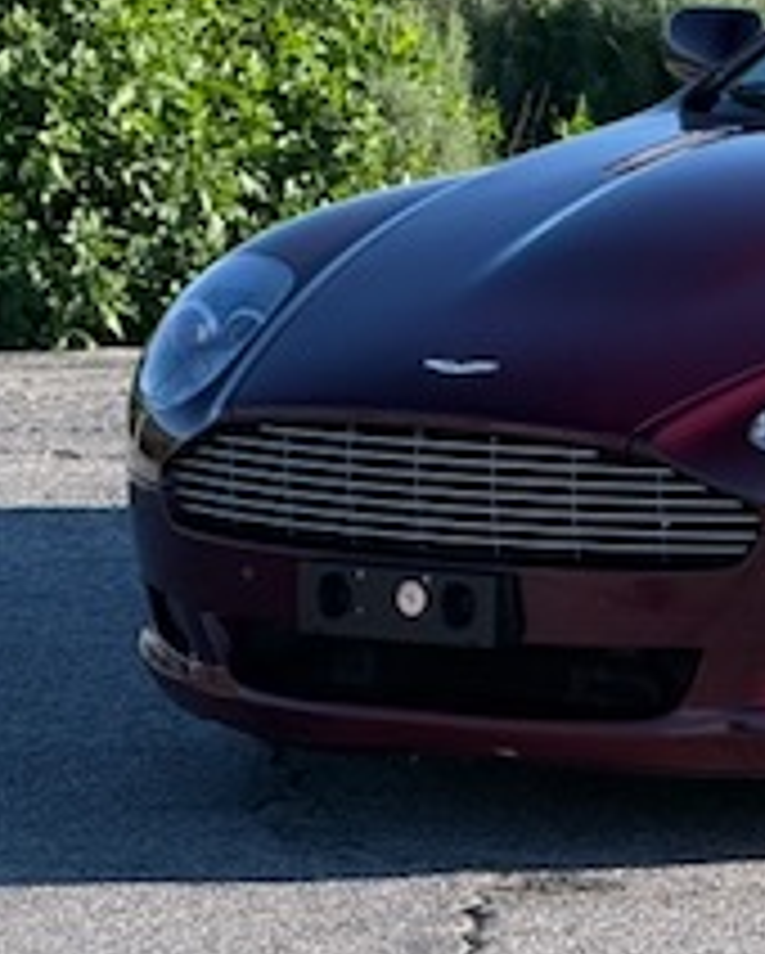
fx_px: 9976
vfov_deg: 5.5
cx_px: 1318
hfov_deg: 4.4
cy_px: 72
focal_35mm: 353
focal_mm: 15.66
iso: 64
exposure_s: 1/1206
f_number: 2.8
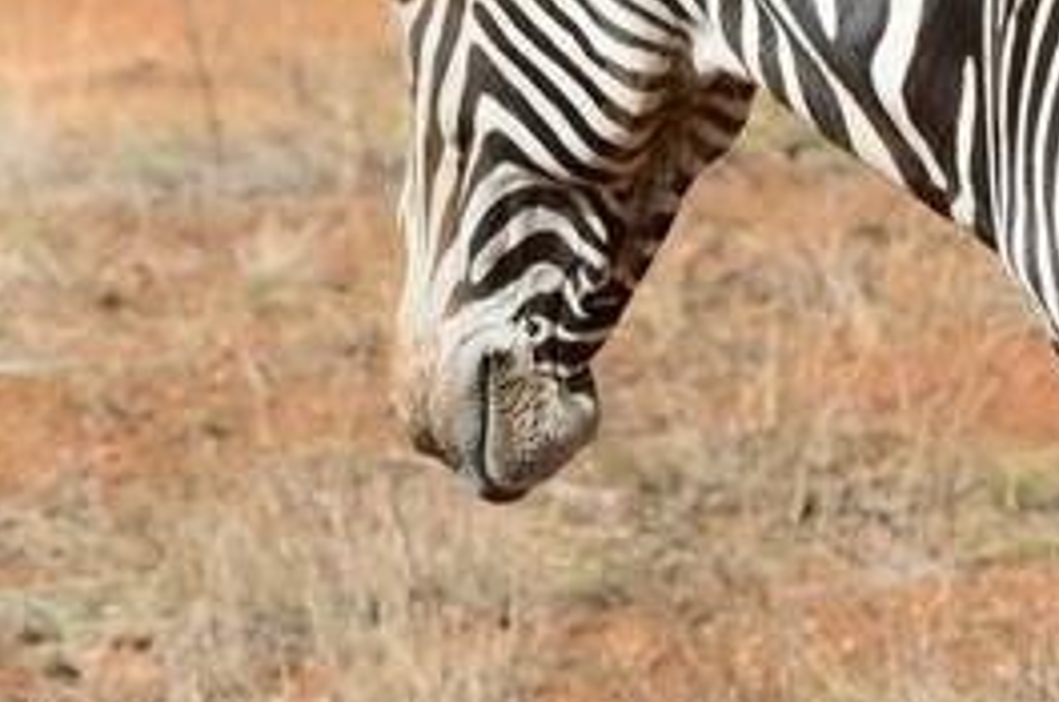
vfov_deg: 0.9
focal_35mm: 1590
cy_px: -10
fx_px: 46687
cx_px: 626
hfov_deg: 1.3
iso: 200
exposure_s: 1/400
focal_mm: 400
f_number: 10
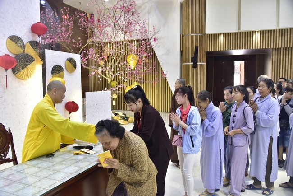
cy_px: 98
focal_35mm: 28
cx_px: 146
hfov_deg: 65.4
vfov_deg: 46.4
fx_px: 228
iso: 1000
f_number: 4
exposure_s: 1/60
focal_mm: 28
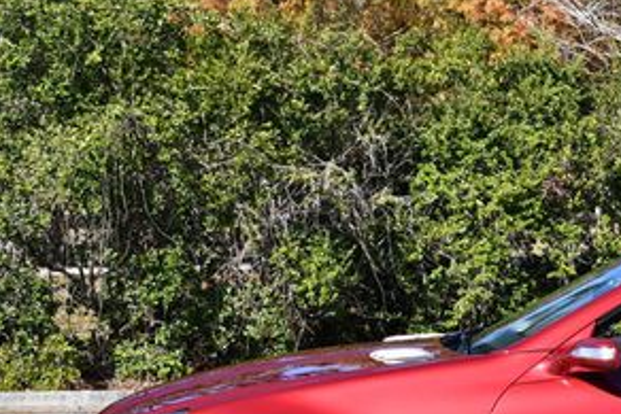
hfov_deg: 12.8
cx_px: 644
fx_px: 2727
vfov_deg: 8.7
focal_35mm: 158
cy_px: 295
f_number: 8
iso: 110
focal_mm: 36
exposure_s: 1/250
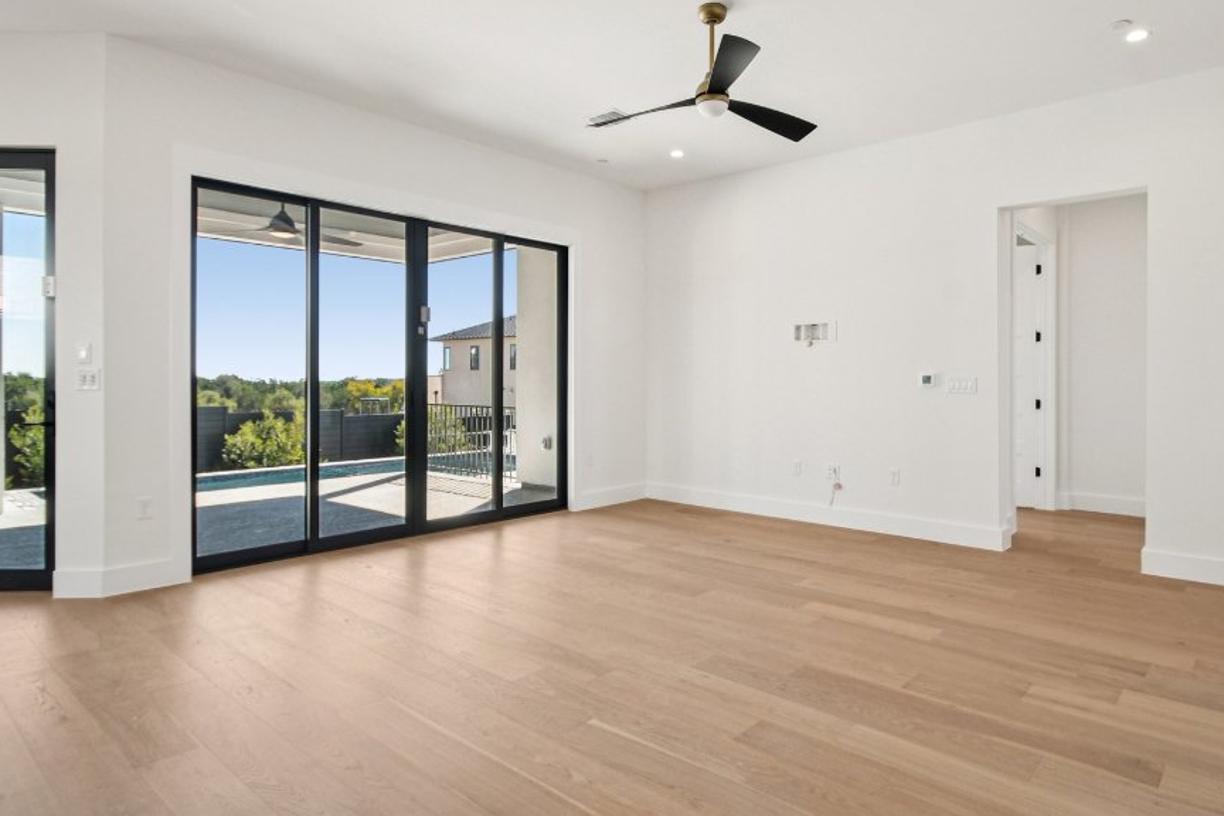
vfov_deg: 61.7
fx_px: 680
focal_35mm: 20
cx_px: 684
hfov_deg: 83.6
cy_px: 353
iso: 400
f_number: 8
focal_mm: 10
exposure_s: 1/60
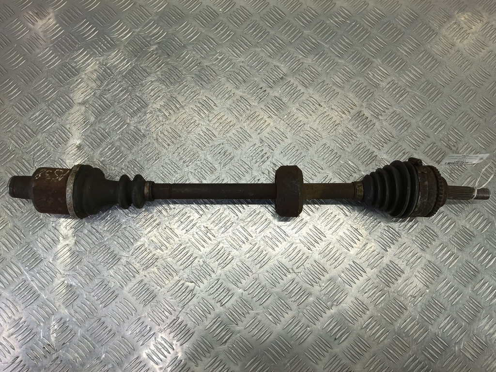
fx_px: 330
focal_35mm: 23
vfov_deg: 58.9
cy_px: 186
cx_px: 248
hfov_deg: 73.9
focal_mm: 4.11
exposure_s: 1/100
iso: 128
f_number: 1.6
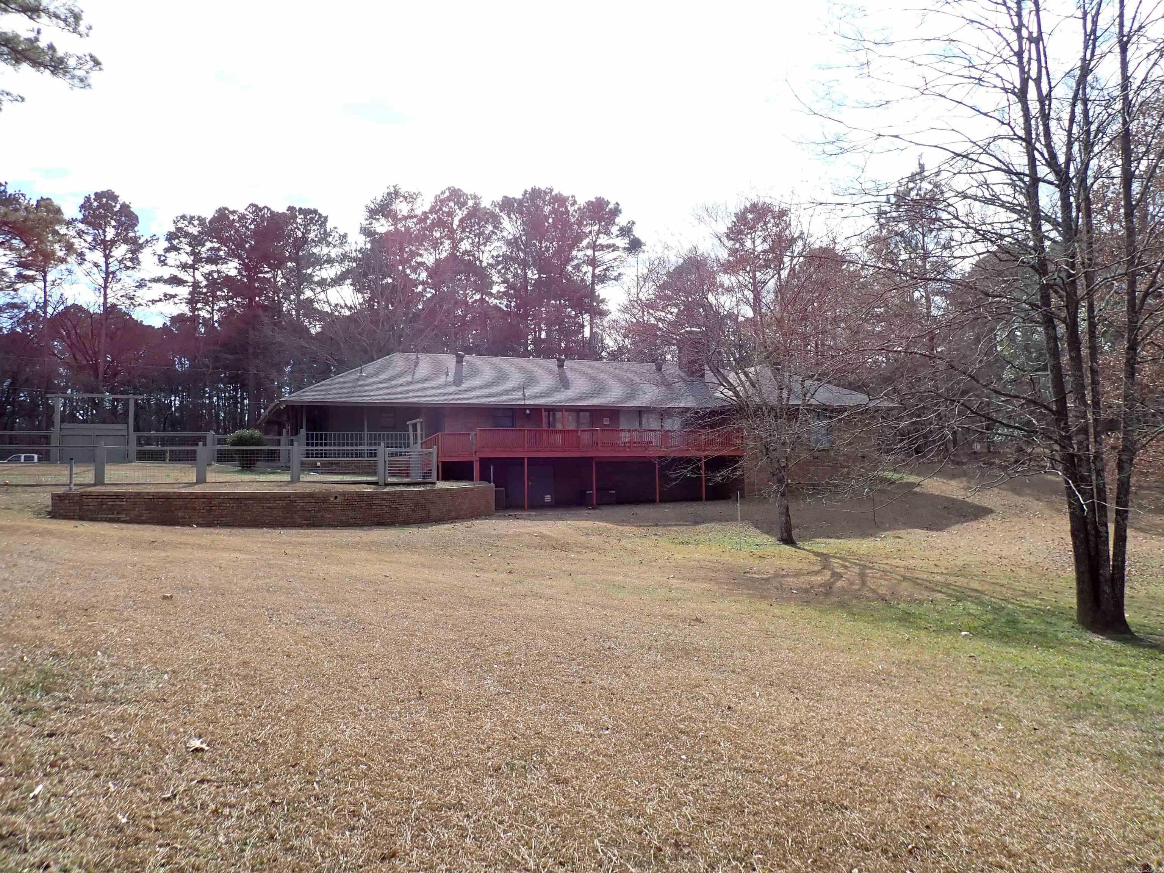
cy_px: 436
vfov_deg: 54.9
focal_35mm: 25
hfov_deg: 69.4
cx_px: 582
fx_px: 841
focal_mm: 4.5
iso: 100
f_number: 2.8
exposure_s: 1/640
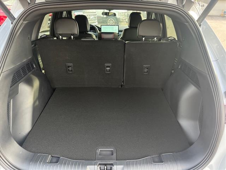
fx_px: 170
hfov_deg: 67.3
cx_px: 113
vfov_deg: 53.1
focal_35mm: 26
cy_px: 85
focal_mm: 5.1
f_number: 1.6
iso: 80
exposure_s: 1/121
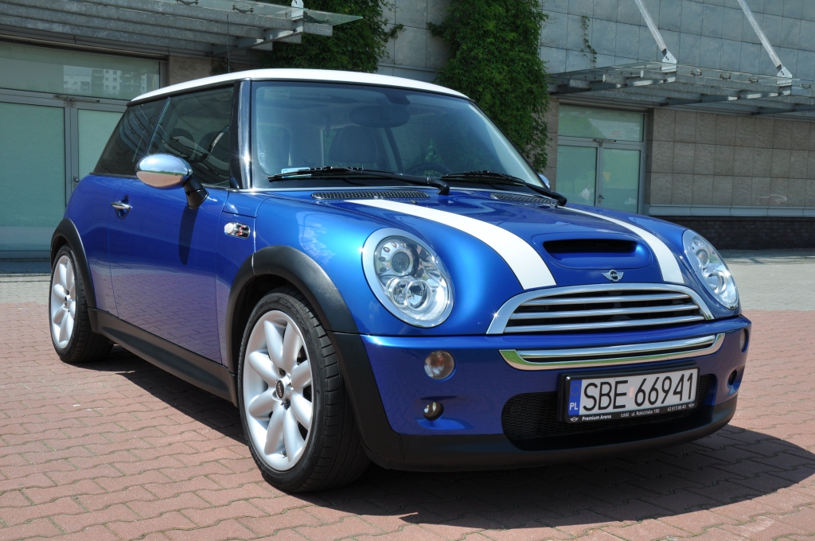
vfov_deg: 31.8
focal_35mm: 42
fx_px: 950
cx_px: 408
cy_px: 270
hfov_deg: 46.5
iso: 200
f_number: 13
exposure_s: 1/160
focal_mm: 28
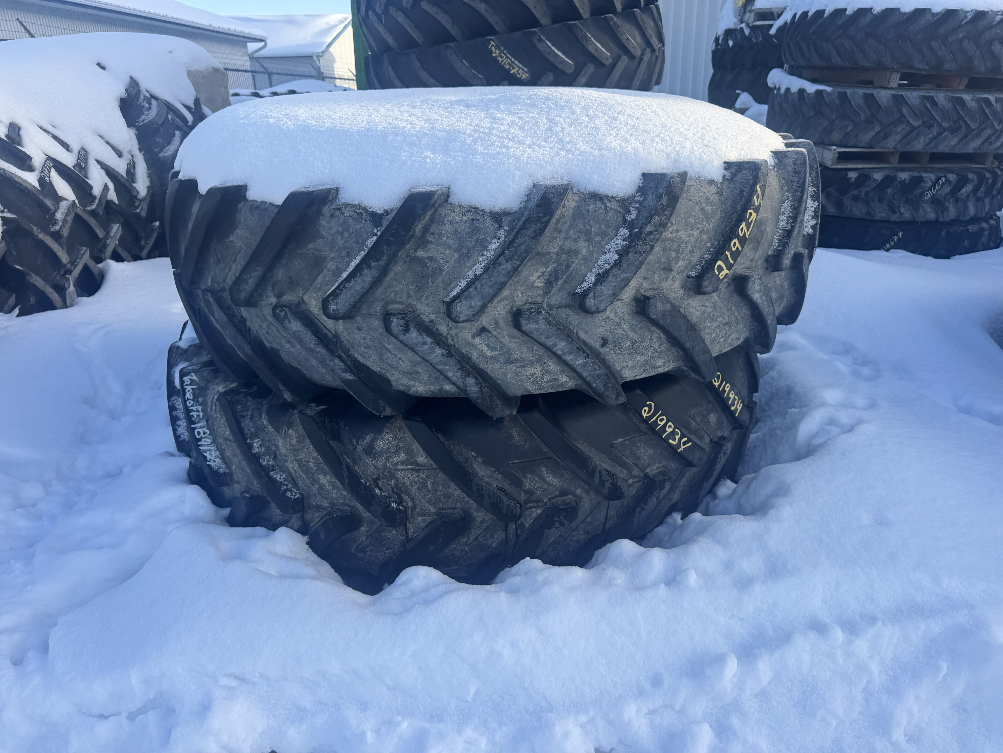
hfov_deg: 71.6
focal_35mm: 24
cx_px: 502
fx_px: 695
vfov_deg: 56.8
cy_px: 376
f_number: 1.78
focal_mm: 6.76
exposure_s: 1/1366
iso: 80
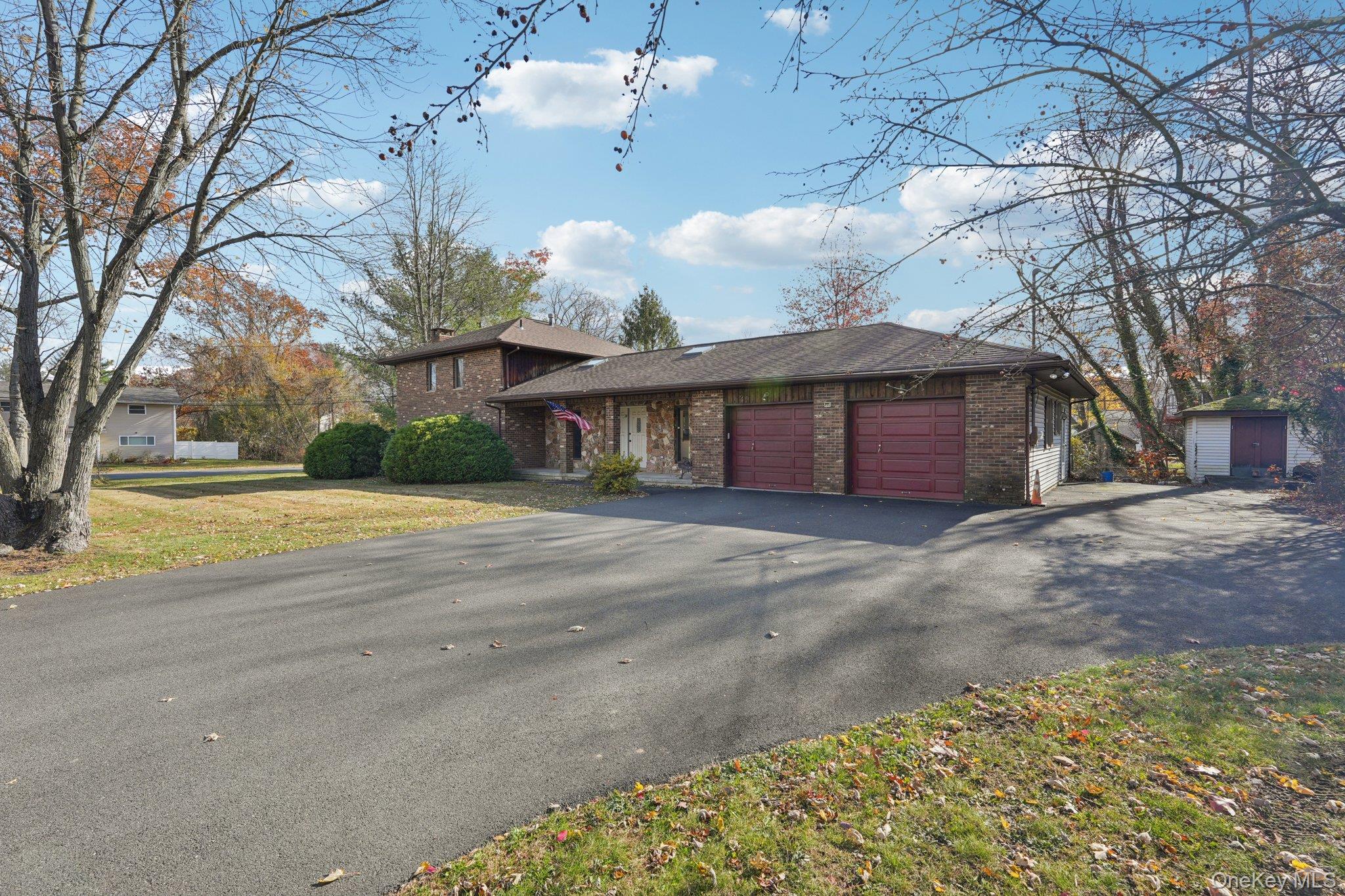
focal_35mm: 16
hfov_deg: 96.7
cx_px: 672
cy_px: 448
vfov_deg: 73.7
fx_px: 598
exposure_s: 1/100
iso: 100
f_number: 9
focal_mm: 16
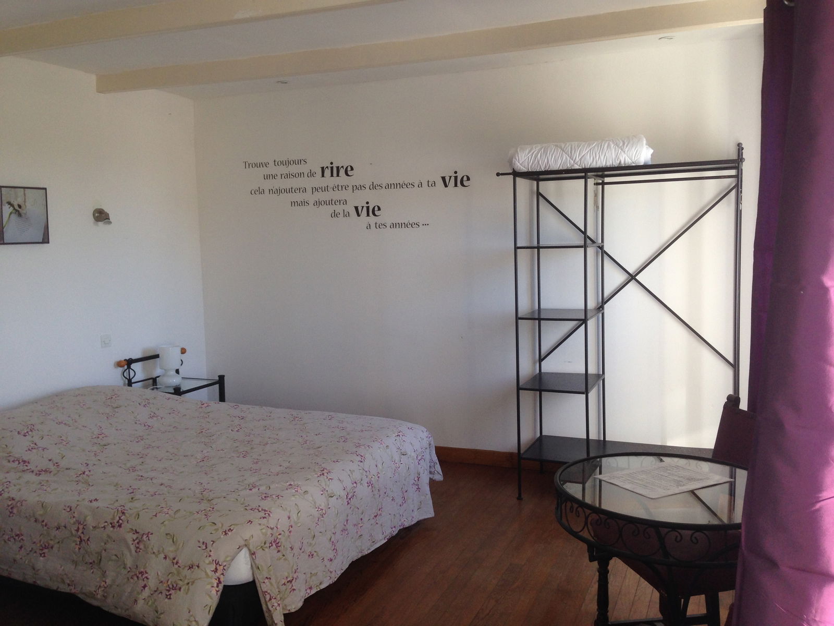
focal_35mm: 33
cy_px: 313
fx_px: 795
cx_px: 417
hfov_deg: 55.4
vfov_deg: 42.9
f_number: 2.4
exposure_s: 1/60
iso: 64
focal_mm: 4.12
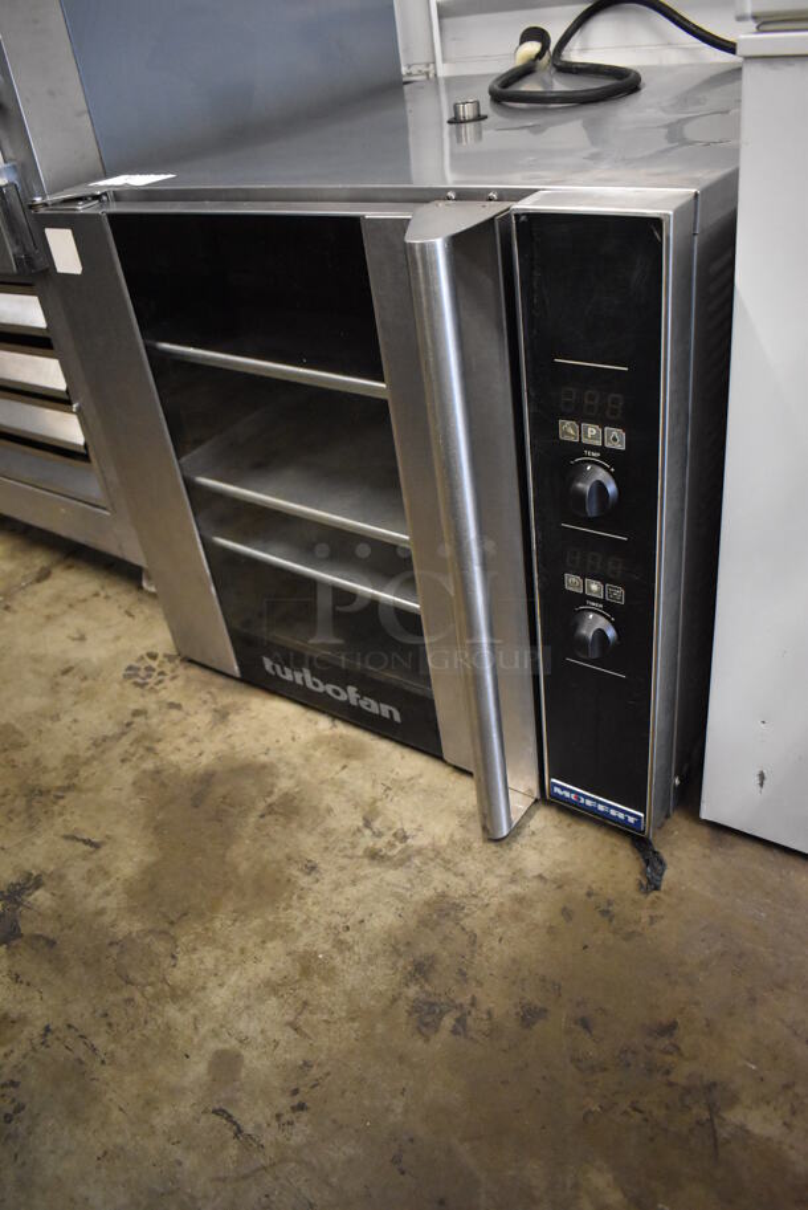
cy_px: 605
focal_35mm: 27
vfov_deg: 67.3
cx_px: 404
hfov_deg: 48.0
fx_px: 908
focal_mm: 18
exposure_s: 1/125
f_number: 3.5
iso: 4500
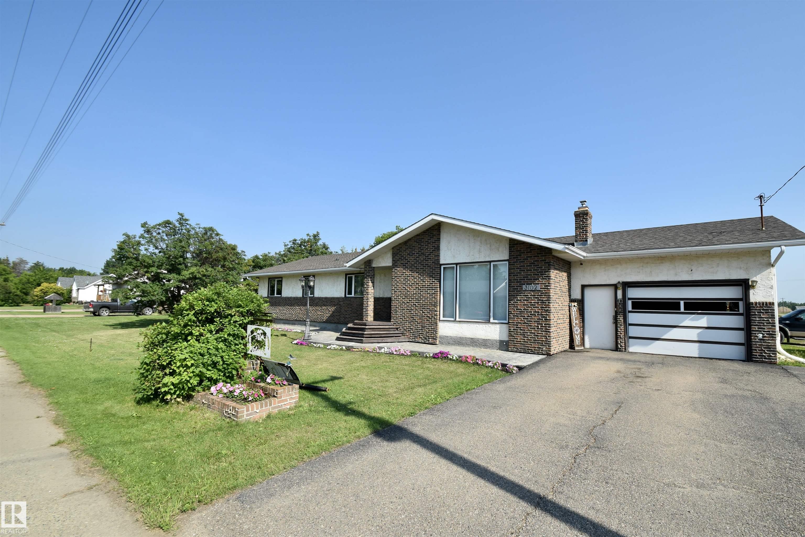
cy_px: 268
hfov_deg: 100.4
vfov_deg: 77.3
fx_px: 335
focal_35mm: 15
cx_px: 402
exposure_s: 1/320
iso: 200
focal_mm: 10
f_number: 9
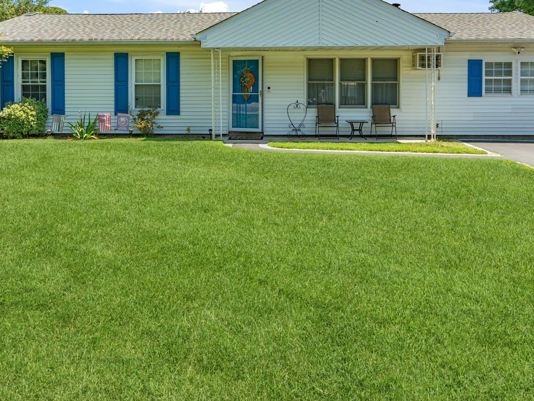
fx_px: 432
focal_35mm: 28
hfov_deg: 63.4
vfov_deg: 47.5
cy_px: 91
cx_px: 271
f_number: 5.6
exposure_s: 1/200
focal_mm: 16
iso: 100
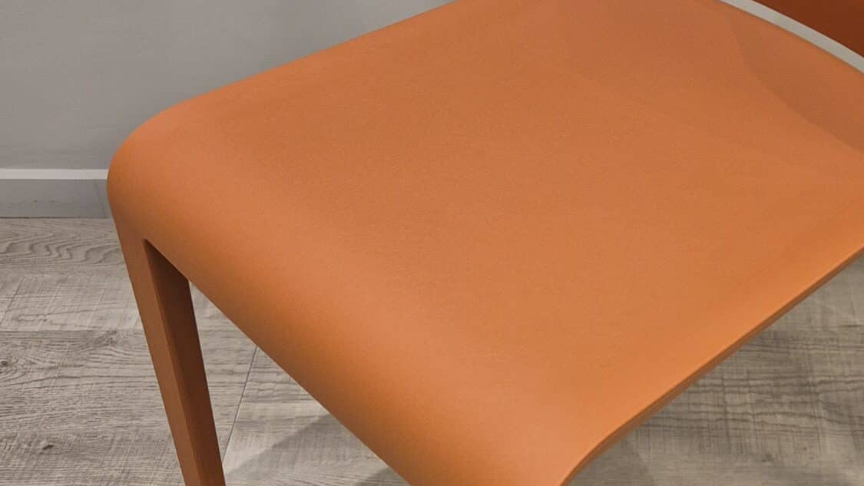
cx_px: 645
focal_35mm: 57
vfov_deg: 21.1
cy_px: 221
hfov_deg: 35.8
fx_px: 1306
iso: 320
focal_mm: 5.4
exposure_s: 1/100
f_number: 1.8
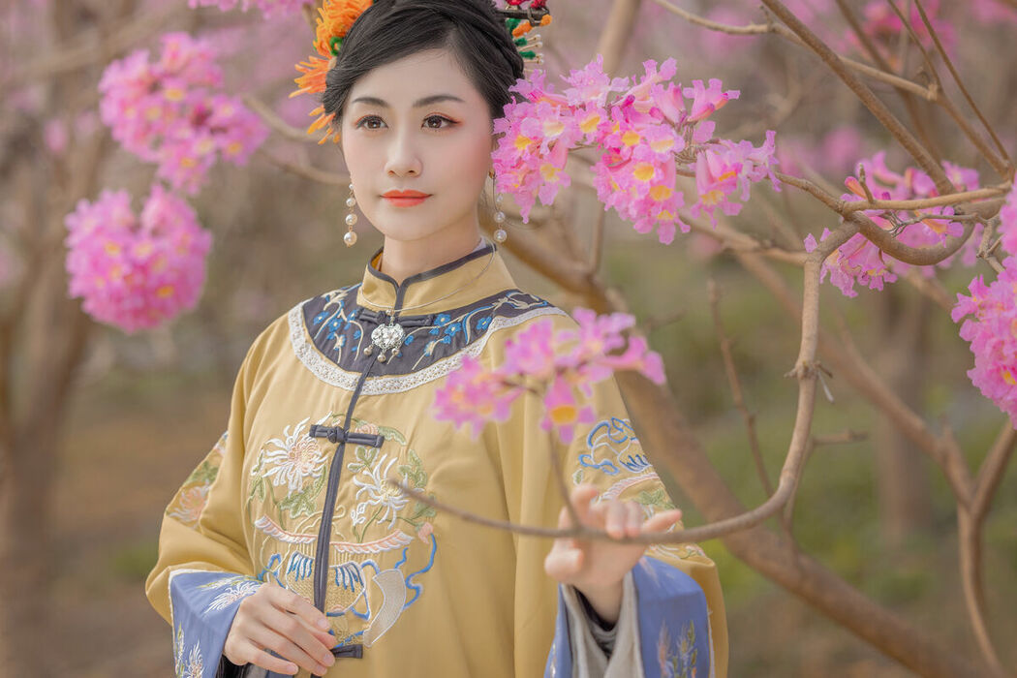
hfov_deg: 19.8
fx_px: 2910
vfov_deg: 13.3
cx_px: 508
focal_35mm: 103
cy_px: 339
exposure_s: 1/800
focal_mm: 104
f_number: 2.8
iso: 100
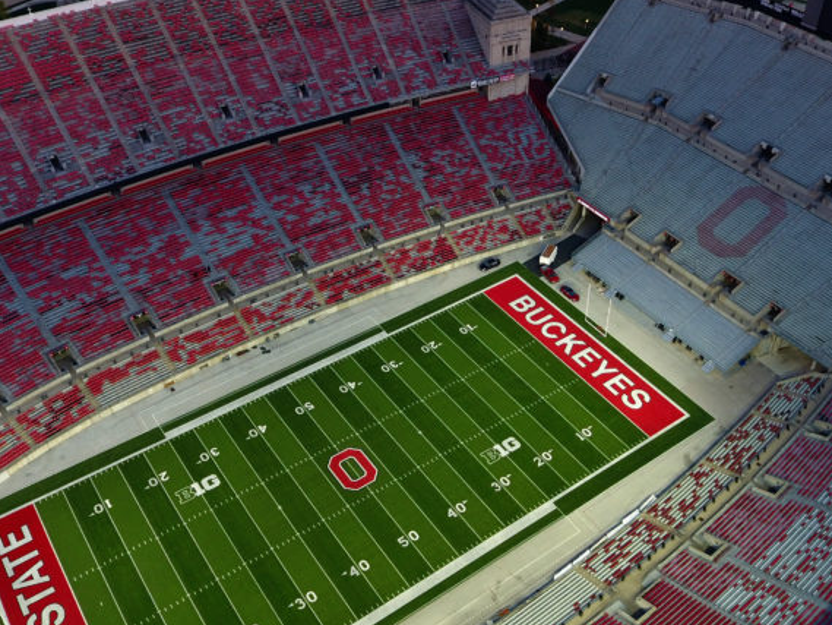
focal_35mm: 36
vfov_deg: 39.6
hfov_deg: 51.3
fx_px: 865
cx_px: 456
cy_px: 335
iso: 123
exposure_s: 1/25
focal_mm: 3.61
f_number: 2.8
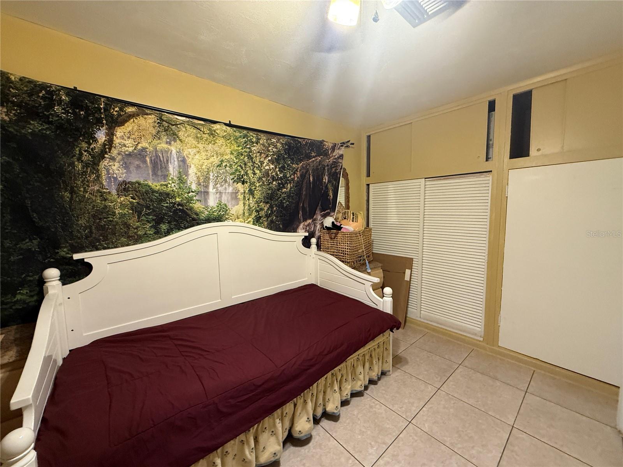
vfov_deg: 85.7
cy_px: 234
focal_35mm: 14
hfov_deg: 102.1
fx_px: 252
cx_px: 312
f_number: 2.2
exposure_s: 1/60
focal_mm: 2.22
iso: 400
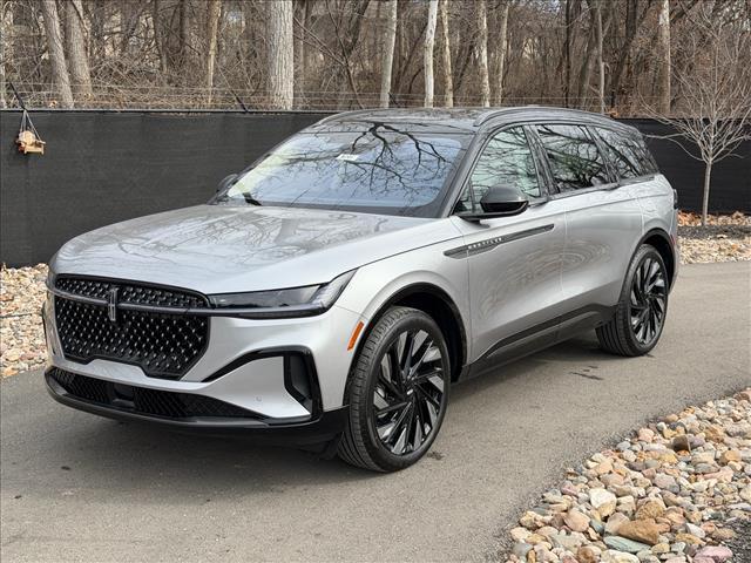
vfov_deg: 30.3
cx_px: 376
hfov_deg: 39.7
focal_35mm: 48
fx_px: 1041
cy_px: 282
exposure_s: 1/2342
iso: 64
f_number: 1.78
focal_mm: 6.76
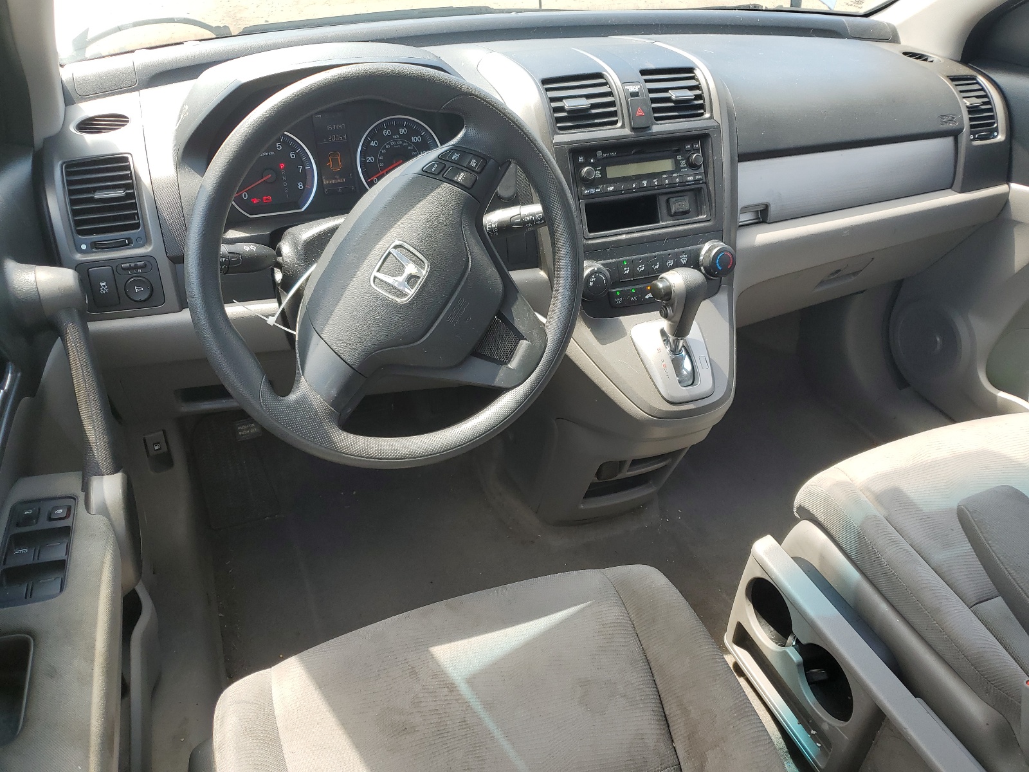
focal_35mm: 26
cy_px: 386
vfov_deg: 53.1
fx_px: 773
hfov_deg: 67.3
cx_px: 514
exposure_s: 1/294
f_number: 1.5
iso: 50
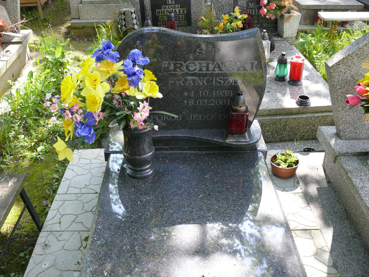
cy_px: 138
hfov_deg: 52.6
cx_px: 184
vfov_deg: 40.7
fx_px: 373
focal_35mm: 35
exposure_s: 1/100
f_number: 3.2
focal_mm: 7.4
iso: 100
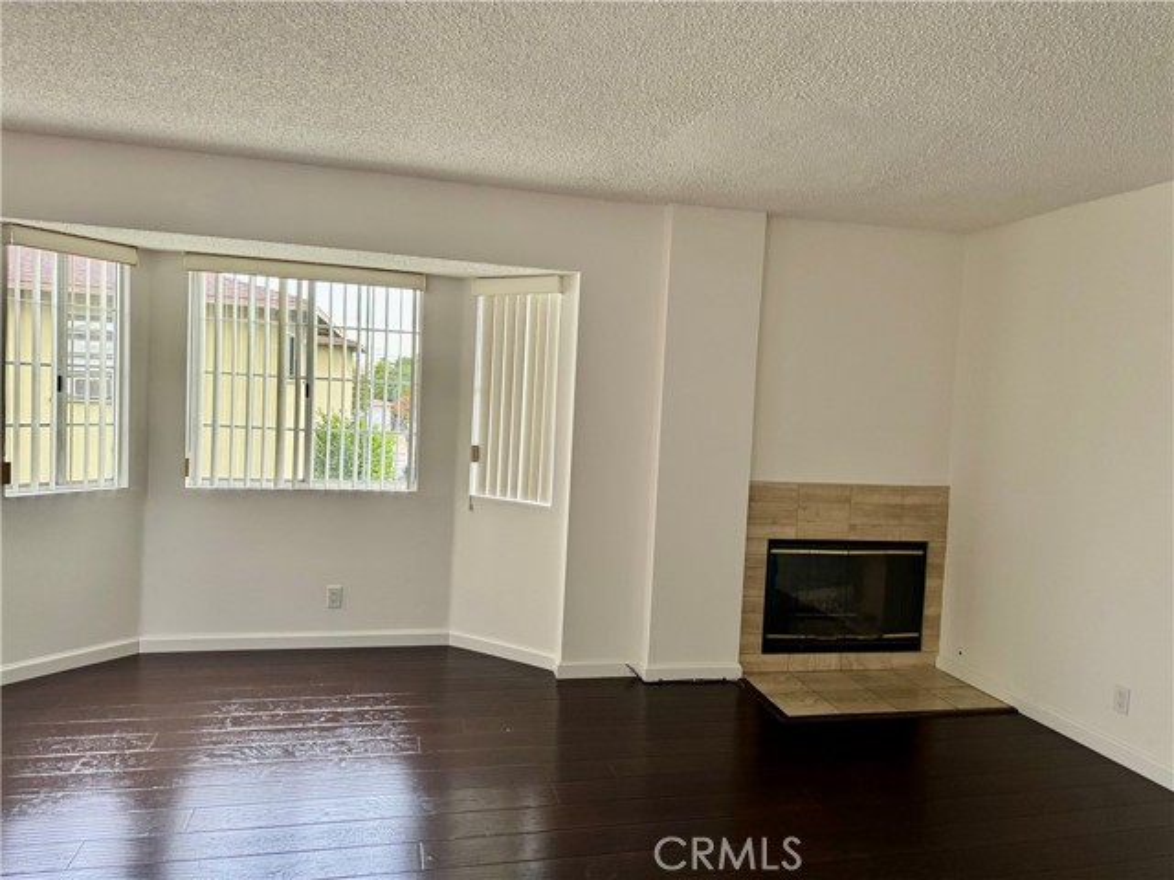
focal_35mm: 24
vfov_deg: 56.8
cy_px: 440
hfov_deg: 71.6
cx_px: 587
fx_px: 814
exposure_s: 1/60
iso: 320
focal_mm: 6.76
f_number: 1.78
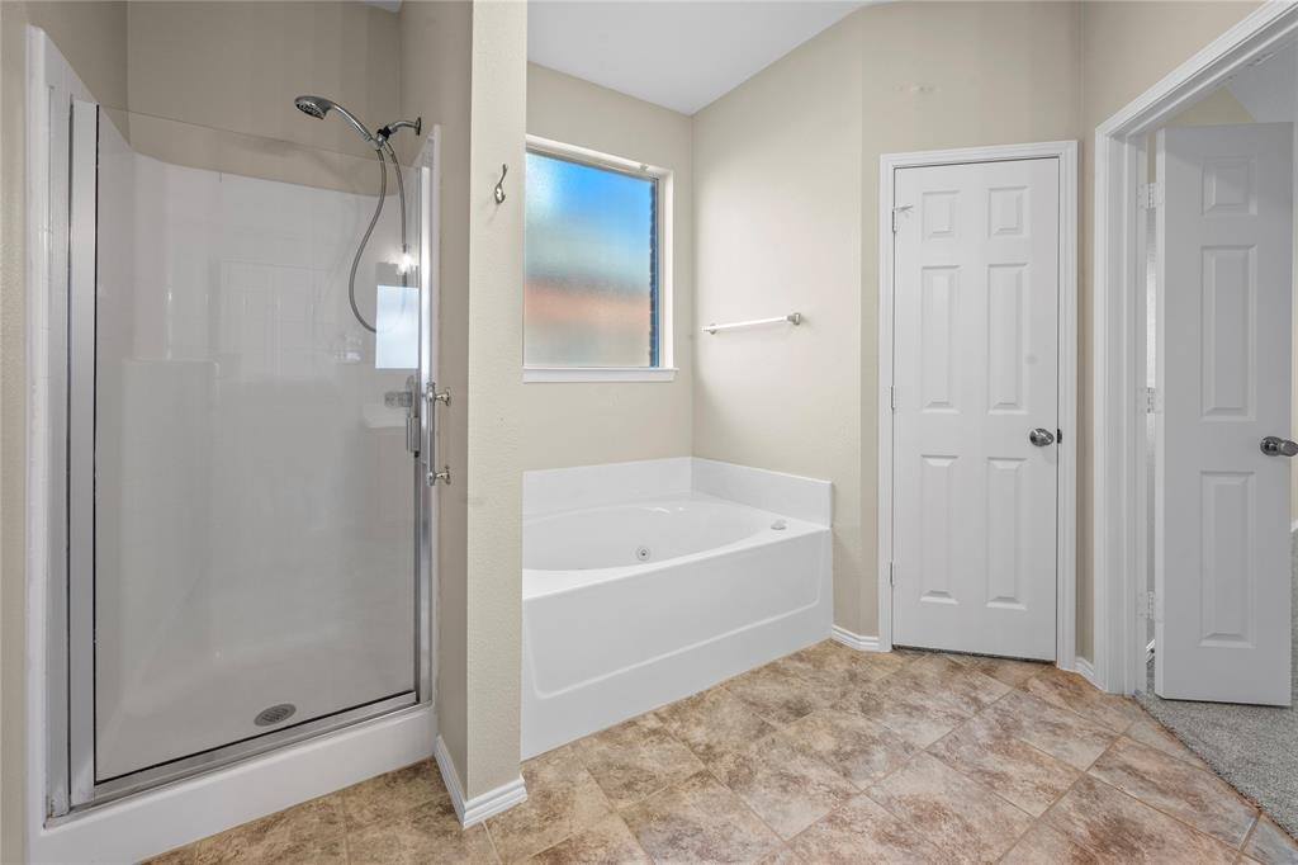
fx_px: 505
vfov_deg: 81.2
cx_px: 649
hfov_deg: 104.3
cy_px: 432
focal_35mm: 14
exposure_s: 1/1.67
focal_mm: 14
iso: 200
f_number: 9
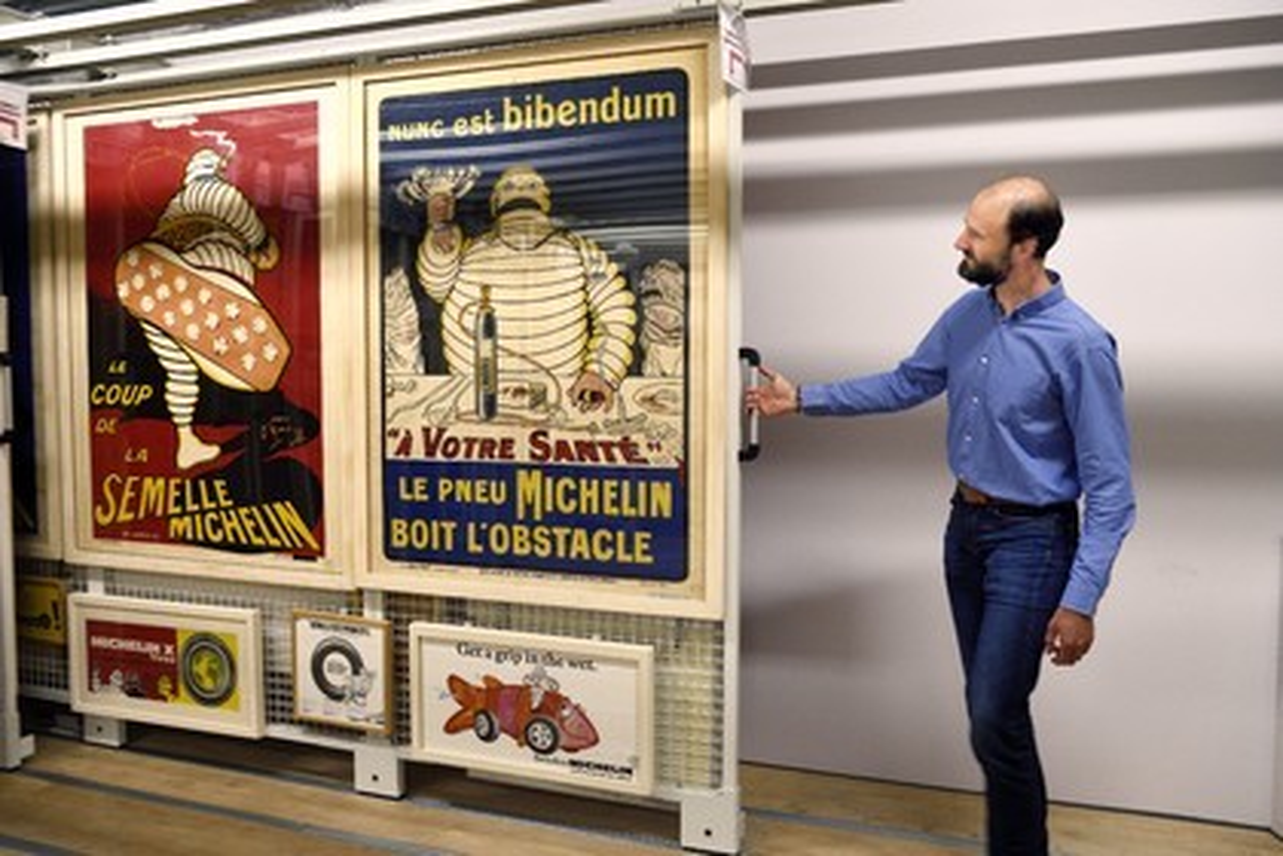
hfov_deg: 63.7
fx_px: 1033
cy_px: 428
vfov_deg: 45.0
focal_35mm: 29
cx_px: 642
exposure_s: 1/30
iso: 1600
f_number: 6.3
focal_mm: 29
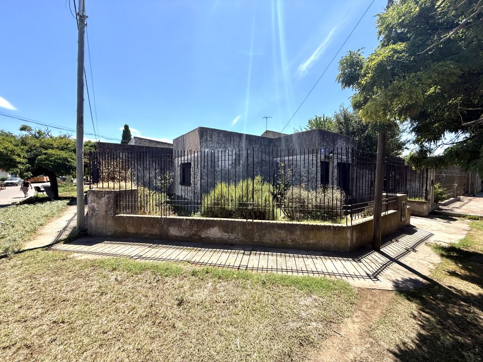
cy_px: 181
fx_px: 195
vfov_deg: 85.7
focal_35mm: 14
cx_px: 242
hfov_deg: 102.1
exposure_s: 1/1339
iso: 50
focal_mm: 2.22
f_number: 2.2
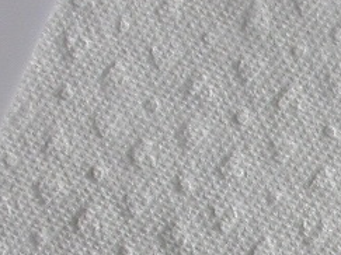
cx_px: 592
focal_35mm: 187
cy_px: 420
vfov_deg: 7.7
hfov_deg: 10.1
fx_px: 1841
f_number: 6.8
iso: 100
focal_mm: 8.4
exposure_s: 1/262
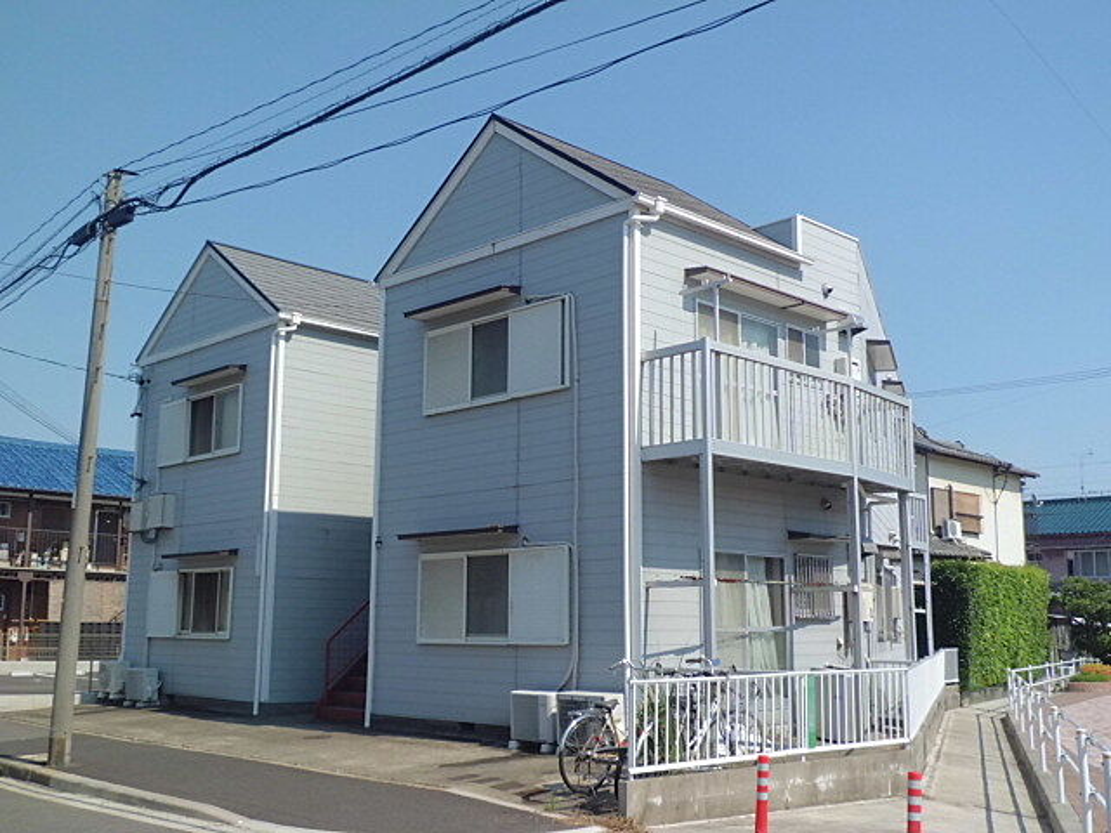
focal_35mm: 36
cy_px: 416
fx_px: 1155
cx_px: 556
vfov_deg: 39.7
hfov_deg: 51.4
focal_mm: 6.4
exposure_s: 1/160
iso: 64
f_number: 8.8
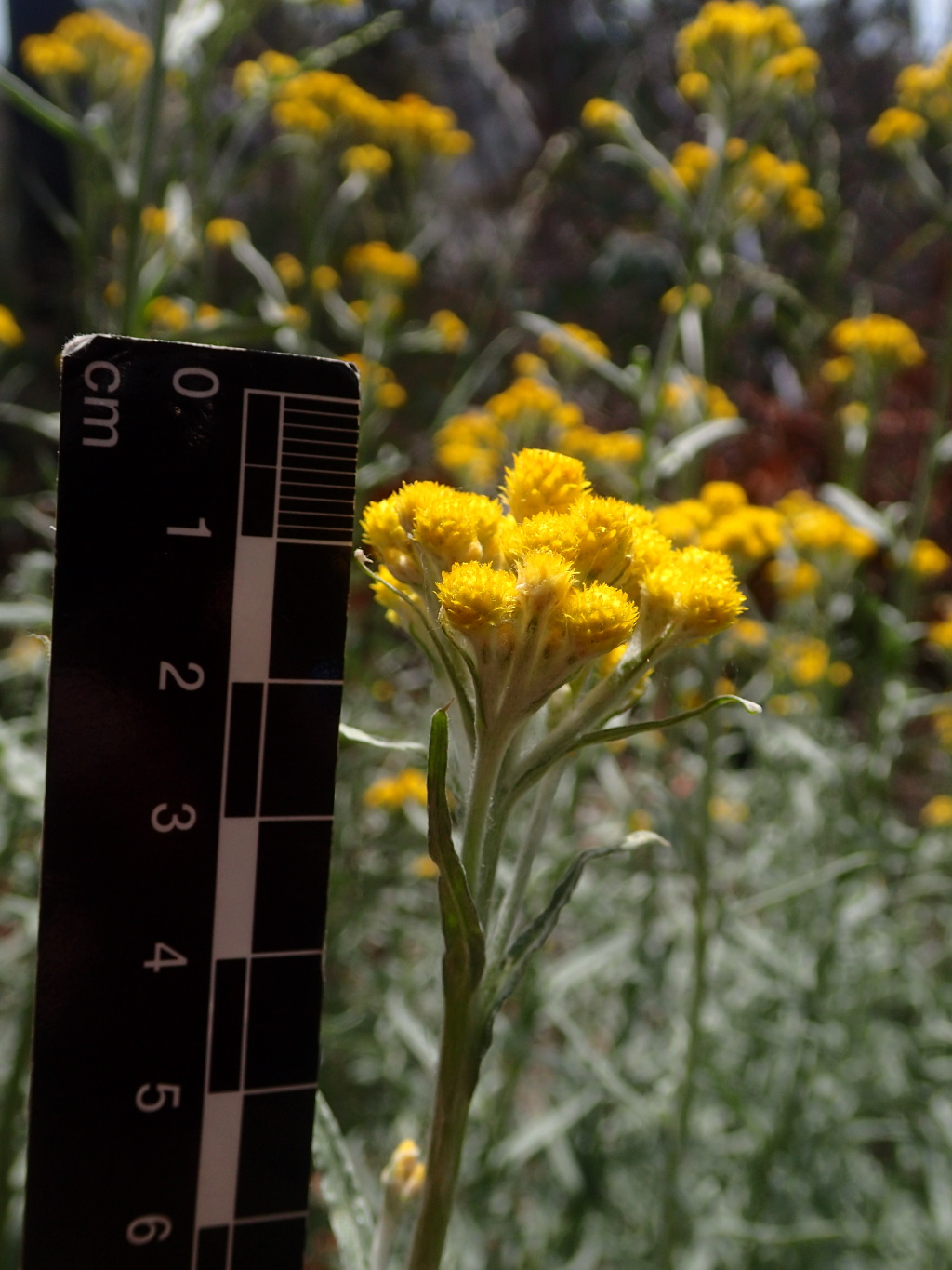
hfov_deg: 40.7
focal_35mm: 35
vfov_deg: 52.6
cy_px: 635
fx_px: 1283
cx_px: 476
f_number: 3.5
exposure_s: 1/1000
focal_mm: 6.42
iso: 100
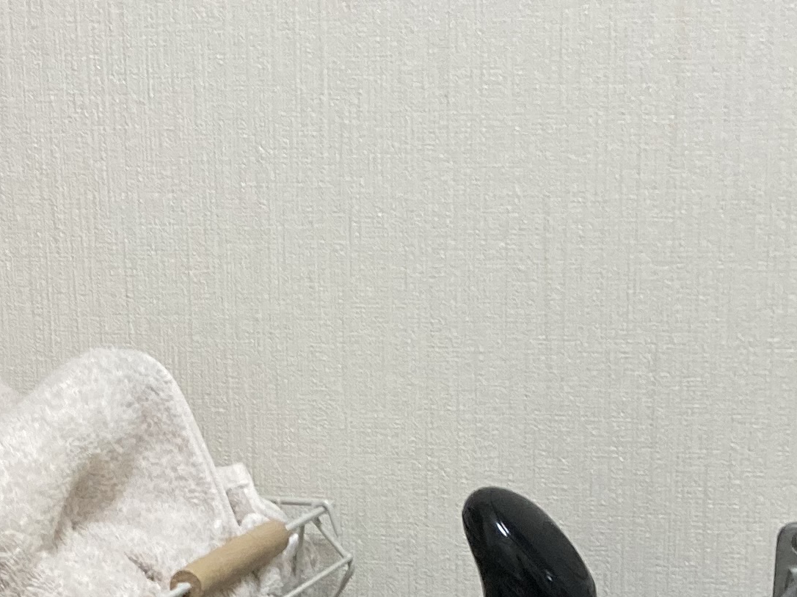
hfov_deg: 18.7
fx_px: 2394
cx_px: 170
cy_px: 880
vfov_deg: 13.4
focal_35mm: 104
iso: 160
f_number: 1.8
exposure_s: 1/60
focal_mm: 3.99
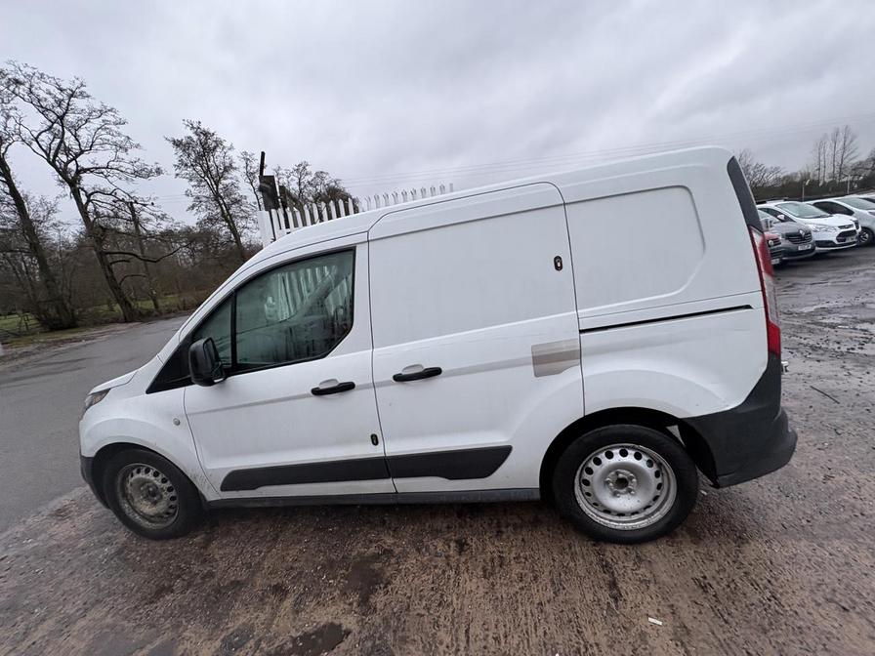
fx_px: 354
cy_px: 328
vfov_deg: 85.7
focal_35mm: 14
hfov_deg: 102.1
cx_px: 438
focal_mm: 2.22
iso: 250
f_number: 2.2
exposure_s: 1/83
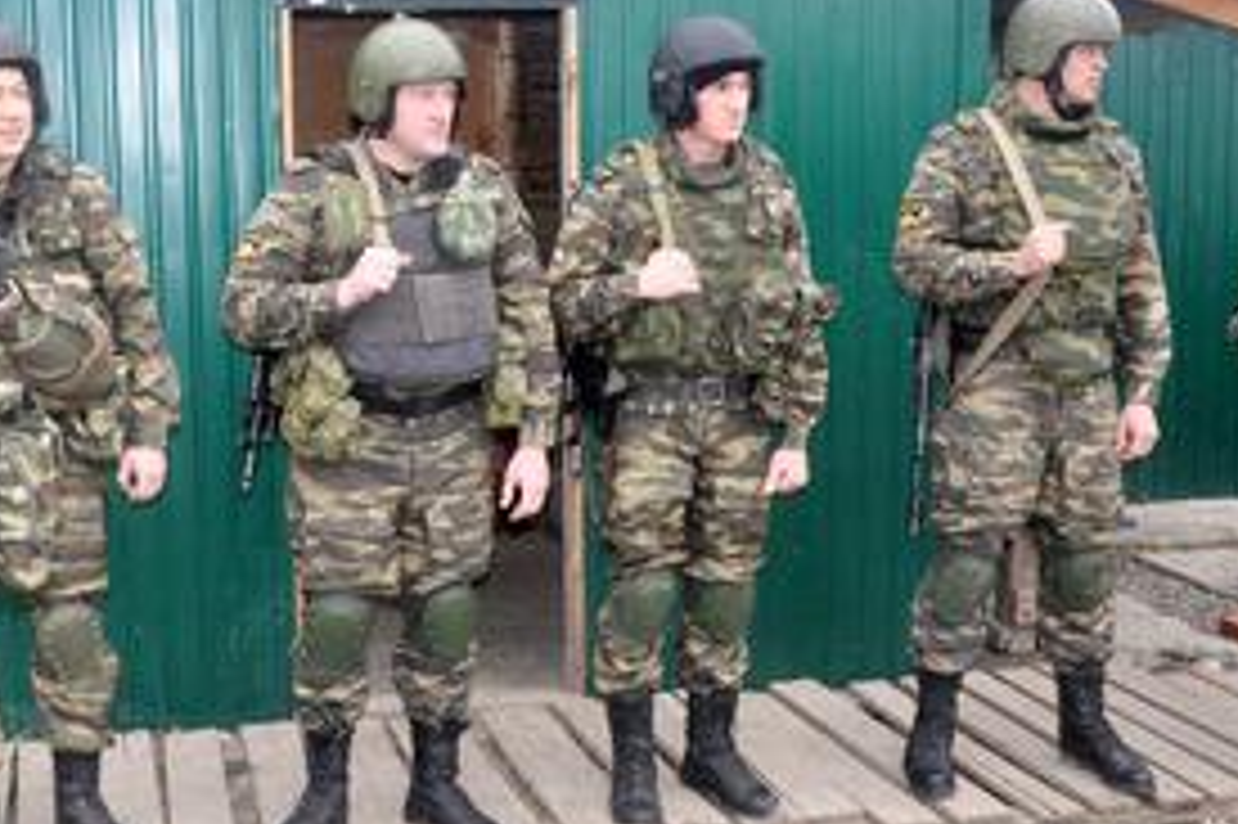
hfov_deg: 40.7
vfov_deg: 27.9
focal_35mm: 48
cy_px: 288
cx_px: 432
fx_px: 1650
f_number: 6.3
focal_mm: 22
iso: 1250
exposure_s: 1/200
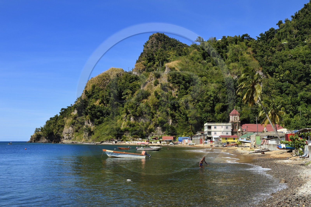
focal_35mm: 42
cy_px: 104
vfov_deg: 31.9
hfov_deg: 46.4
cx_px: 156
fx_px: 363
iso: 200
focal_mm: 42
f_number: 11
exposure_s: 1/320
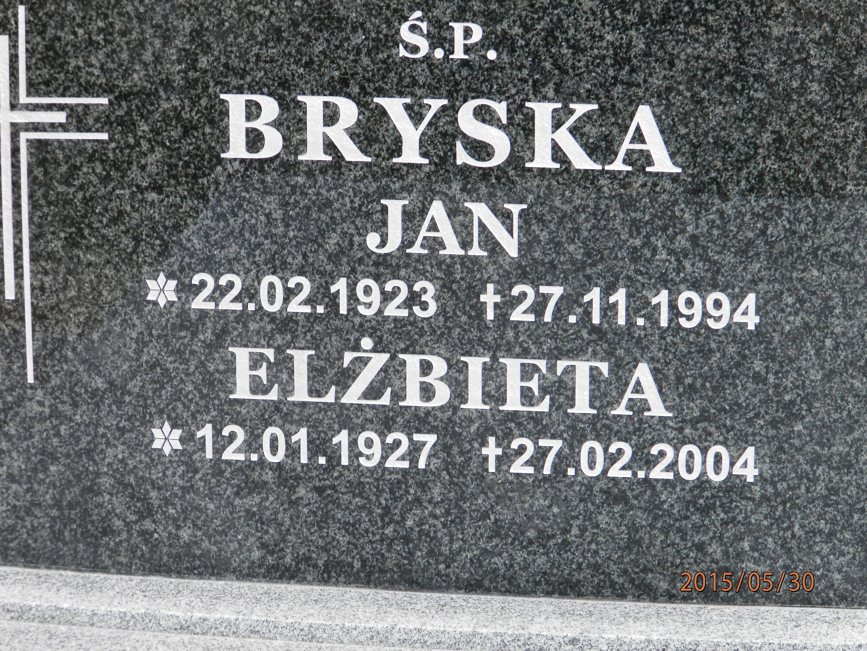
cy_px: 326
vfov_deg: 9.7
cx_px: 434
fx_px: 3832
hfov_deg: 12.9
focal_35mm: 153
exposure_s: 1/200
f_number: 4.9
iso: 80
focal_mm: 27.4
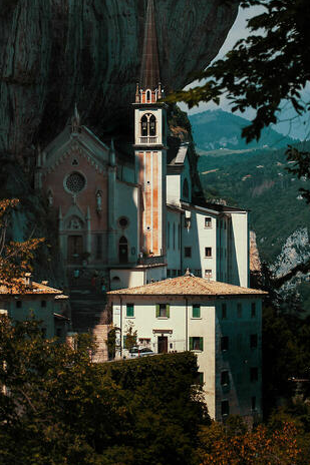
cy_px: 193
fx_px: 1378
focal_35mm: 107
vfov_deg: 19.2
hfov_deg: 12.8
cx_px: 143
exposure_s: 1/1600
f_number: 4
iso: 250
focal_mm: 55
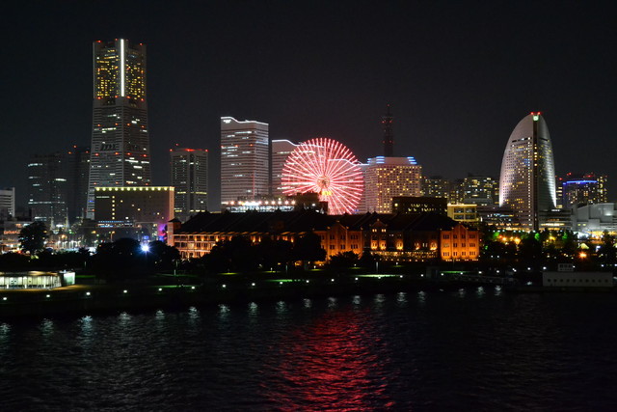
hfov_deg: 37.8
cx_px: 308
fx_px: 900
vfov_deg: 25.8
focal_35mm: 52
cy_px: 206
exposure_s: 1/3
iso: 3200
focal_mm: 35
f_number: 8
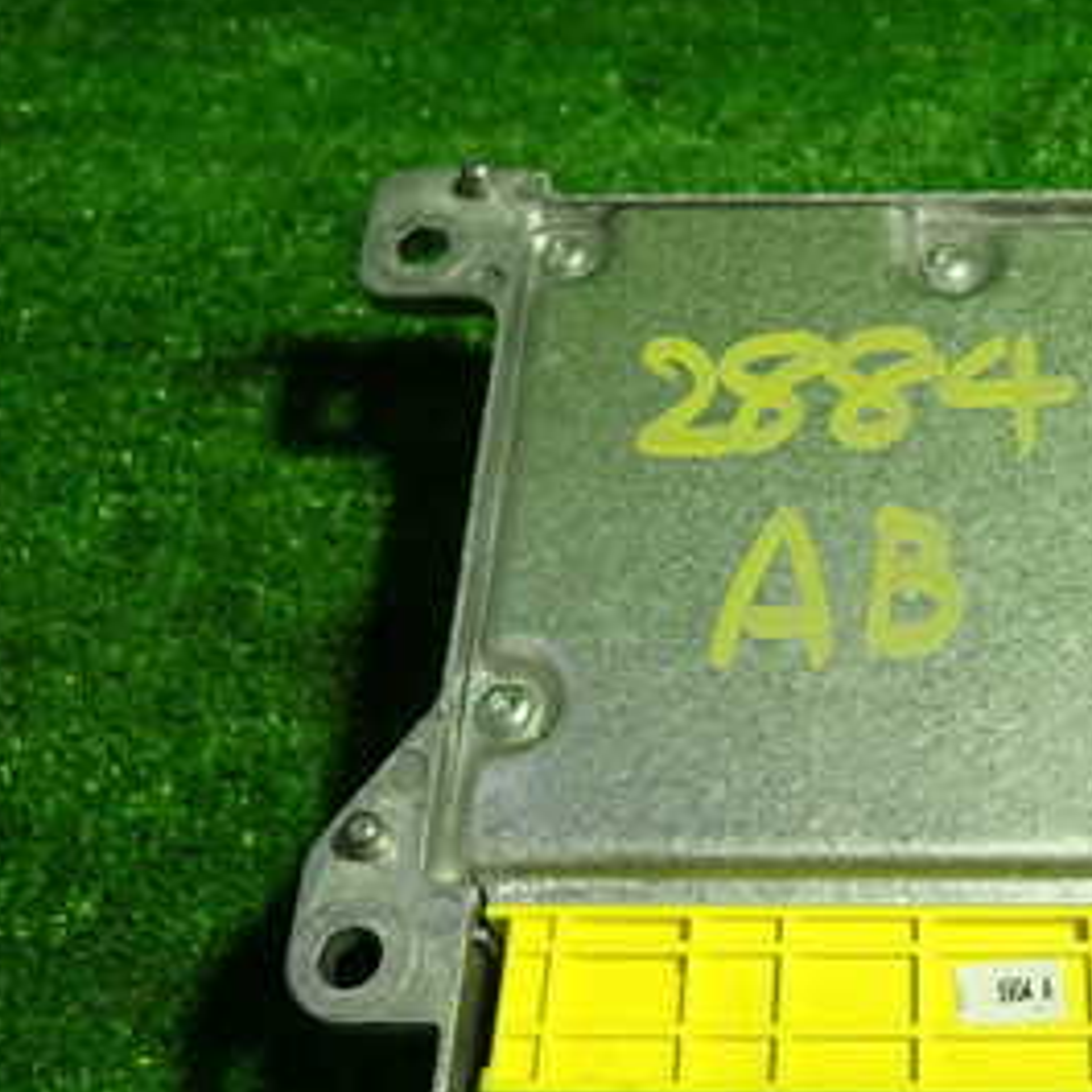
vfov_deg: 34.0
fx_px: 1785
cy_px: 577
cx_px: 907
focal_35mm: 50
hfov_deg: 32.9
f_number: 2
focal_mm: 4.5
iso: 200
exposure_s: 1/50
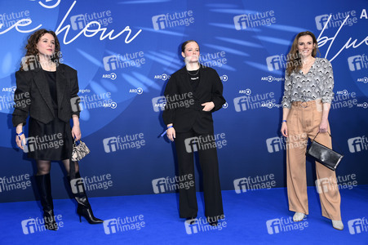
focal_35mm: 38
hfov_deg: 50.7
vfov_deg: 35.0
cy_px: 122
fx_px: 388
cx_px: 184
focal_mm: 38
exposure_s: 1/250
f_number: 5.6
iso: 1250
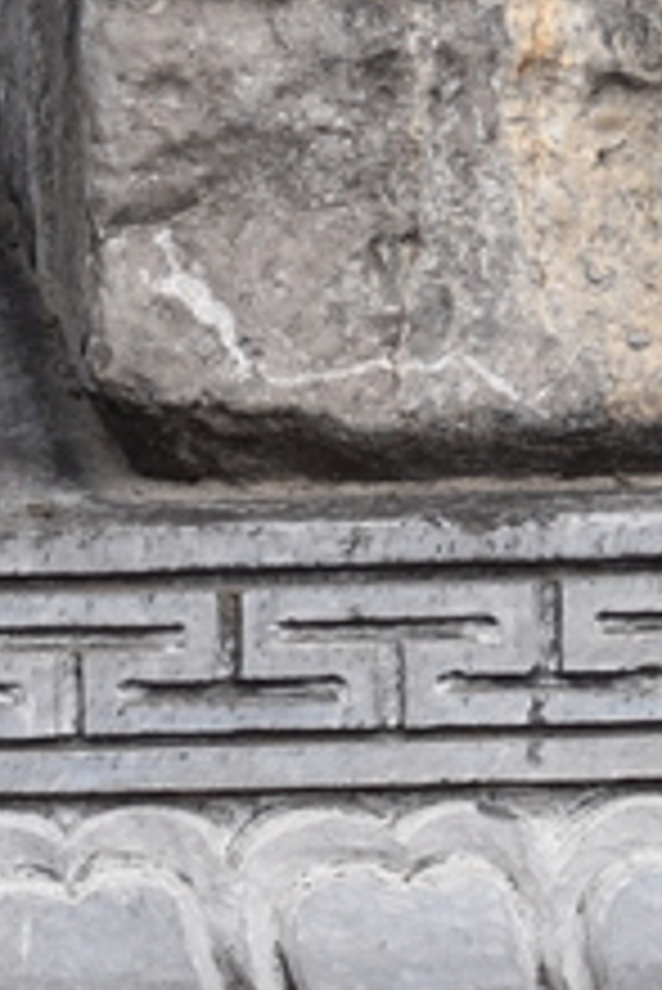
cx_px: 1088
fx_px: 15752
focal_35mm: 572
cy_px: -747
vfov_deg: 3.6
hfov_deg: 2.4
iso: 250
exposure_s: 1/250
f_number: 5.6
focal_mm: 70
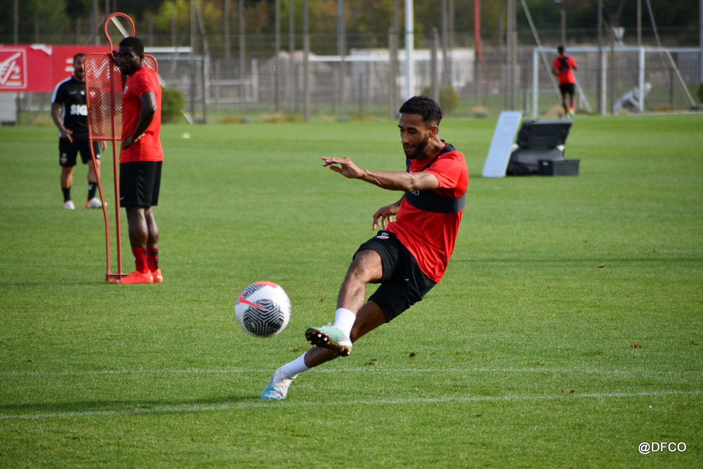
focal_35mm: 285
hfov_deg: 7.2
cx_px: 352
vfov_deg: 4.8
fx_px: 5566
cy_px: 234
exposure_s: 1/1250
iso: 400
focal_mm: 190
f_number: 5.6
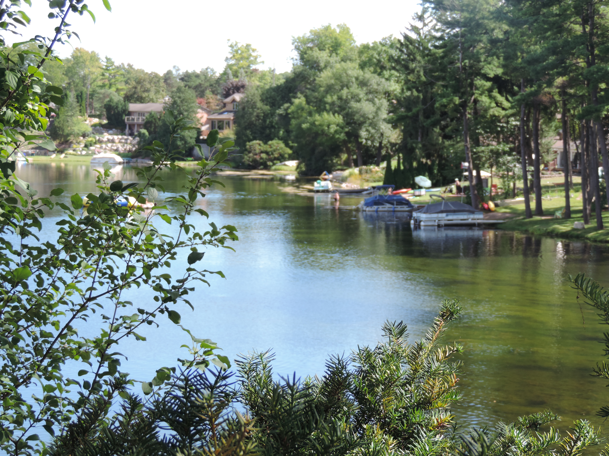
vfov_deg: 17.4
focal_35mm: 85
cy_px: 228
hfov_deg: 23.0
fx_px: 1495
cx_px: 304
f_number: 4
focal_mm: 15.1
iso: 80
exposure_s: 1/160
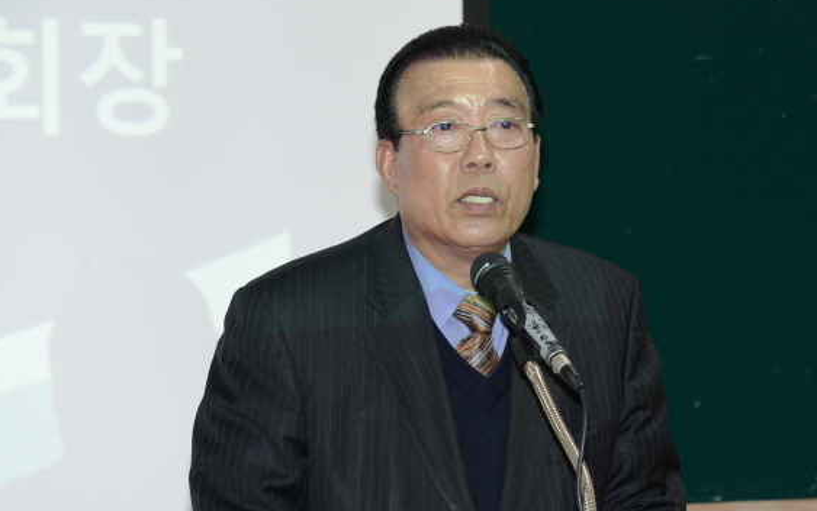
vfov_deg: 5.3
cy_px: 342
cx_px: 504
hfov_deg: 8.5
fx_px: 5478
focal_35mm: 246
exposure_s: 1/100
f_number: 8
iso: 1250
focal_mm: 170
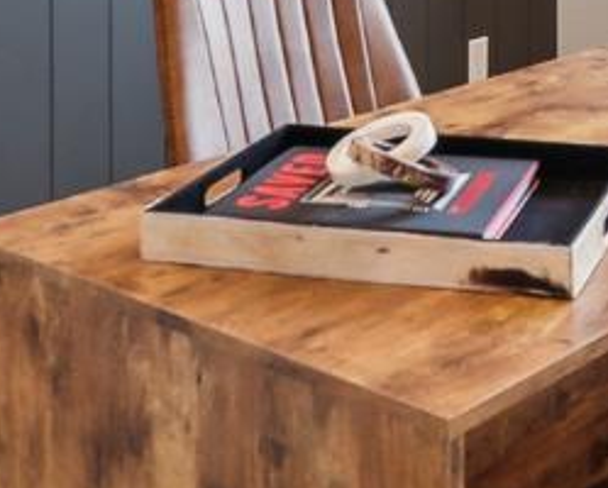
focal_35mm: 79
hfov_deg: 23.0
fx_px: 1424
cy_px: -221
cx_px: 620
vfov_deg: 17.7
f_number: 5.6
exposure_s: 1/60
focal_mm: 14
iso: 640
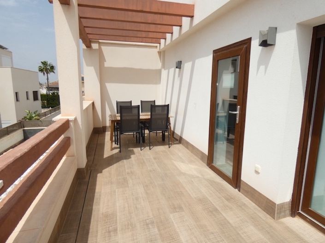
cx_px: 162
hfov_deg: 81.8
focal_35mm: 20
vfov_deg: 65.9
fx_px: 188
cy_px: 122
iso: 80
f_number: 2.8
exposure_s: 1/2000
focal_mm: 3.6
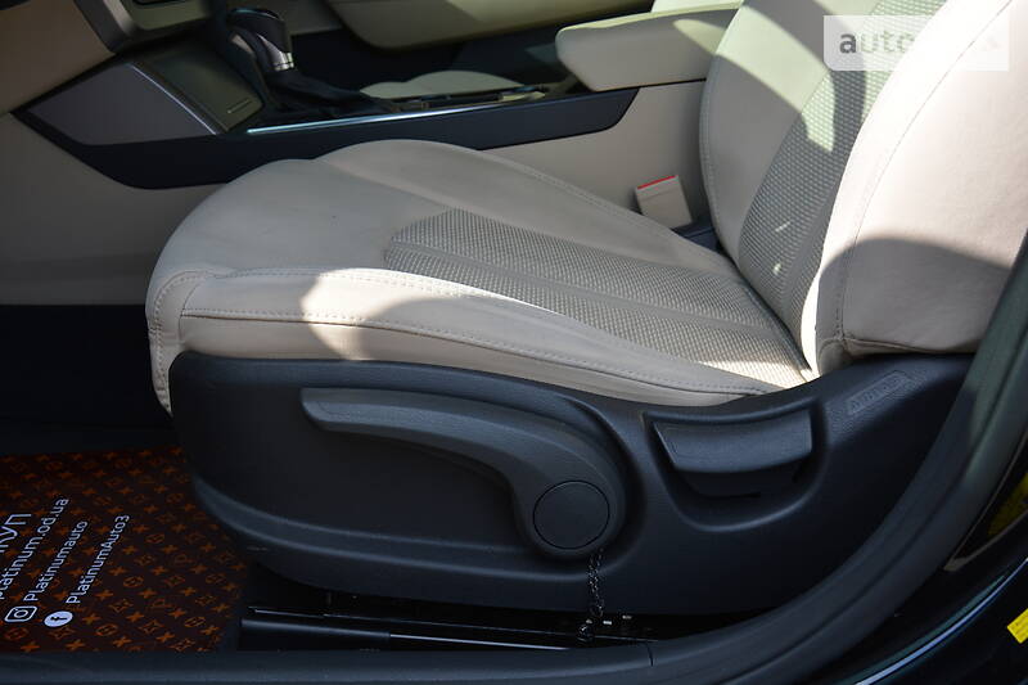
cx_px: 514
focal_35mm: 39
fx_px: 1113
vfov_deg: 34.2
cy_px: 342
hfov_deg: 49.6
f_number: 6.3
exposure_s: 1/160
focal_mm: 26
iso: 200
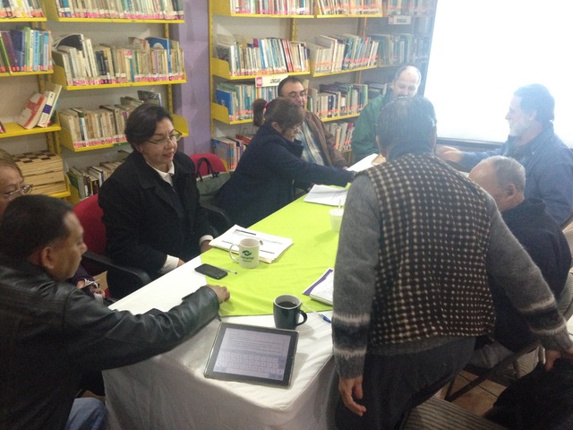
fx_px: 546
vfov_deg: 42.9
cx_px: 286
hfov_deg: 55.4
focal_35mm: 33
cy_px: 215
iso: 400
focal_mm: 4.12
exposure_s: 1/17
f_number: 2.4
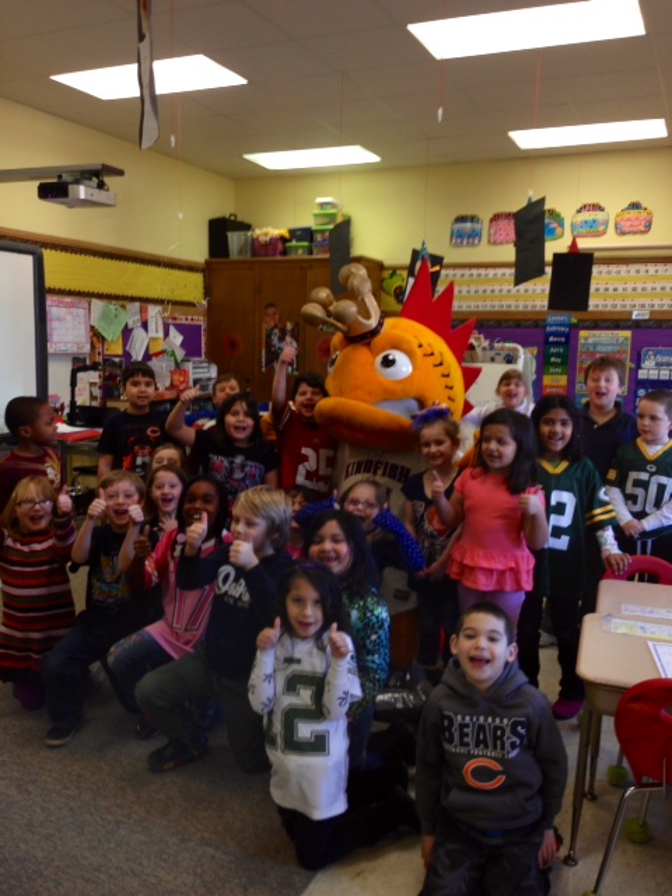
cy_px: 448
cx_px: 336
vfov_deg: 55.4
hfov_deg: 42.9
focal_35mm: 33
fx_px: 854
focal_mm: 4.12
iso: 50
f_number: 2.4
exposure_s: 1/23
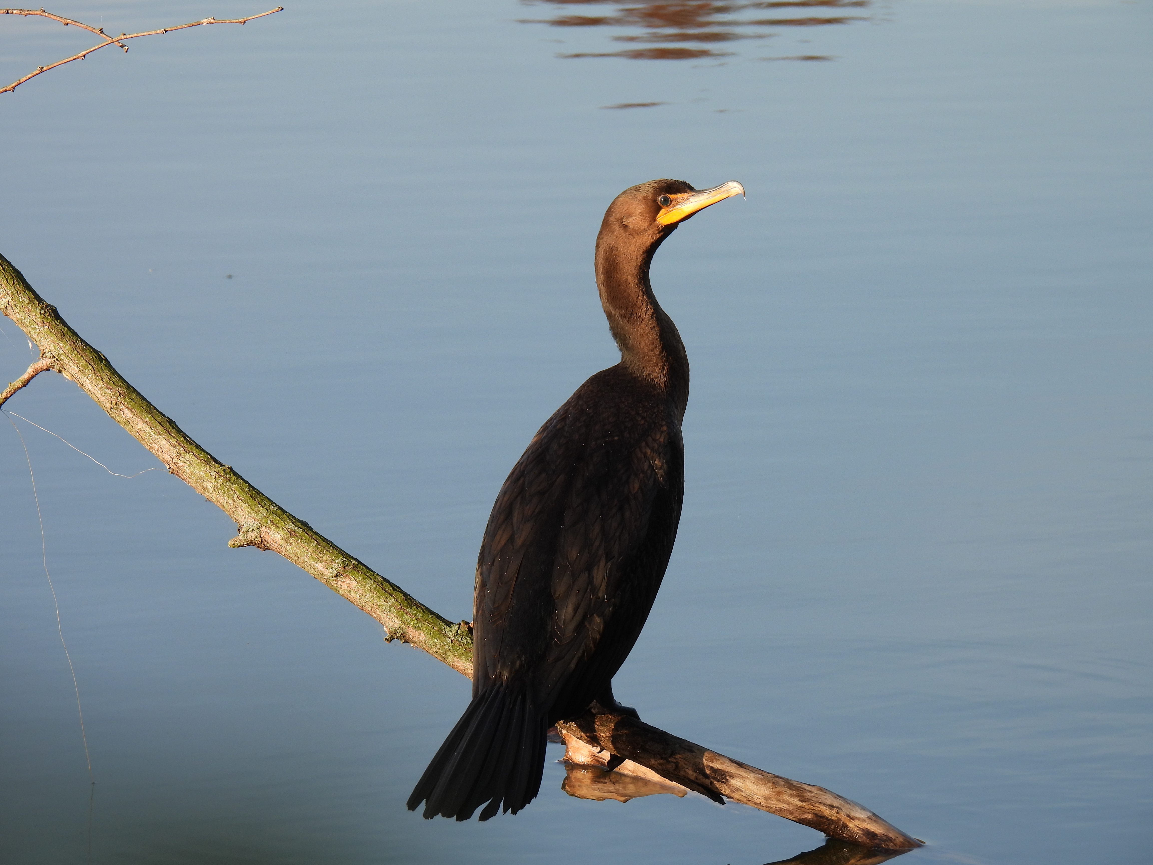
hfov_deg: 5.0
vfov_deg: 3.7
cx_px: 576
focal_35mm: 400
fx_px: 13323
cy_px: 432
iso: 100
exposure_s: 1/250
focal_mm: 71.4
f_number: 5
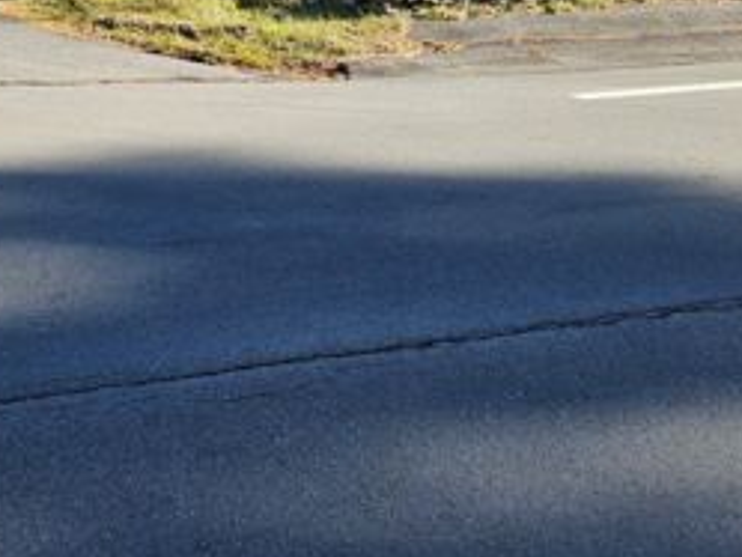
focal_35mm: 59
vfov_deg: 22.9
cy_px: -101
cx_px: 146
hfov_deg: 31.8
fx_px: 1265
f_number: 1.8
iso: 25
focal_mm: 5.4
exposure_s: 1/574
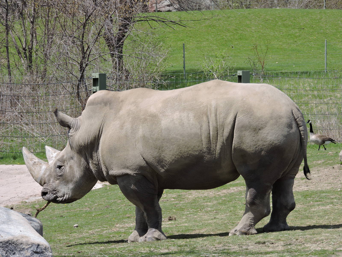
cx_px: 171
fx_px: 2470
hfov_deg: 7.9
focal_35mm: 250
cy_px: 128
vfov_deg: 5.9
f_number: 4.7
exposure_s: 1/500
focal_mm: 44.6
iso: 100
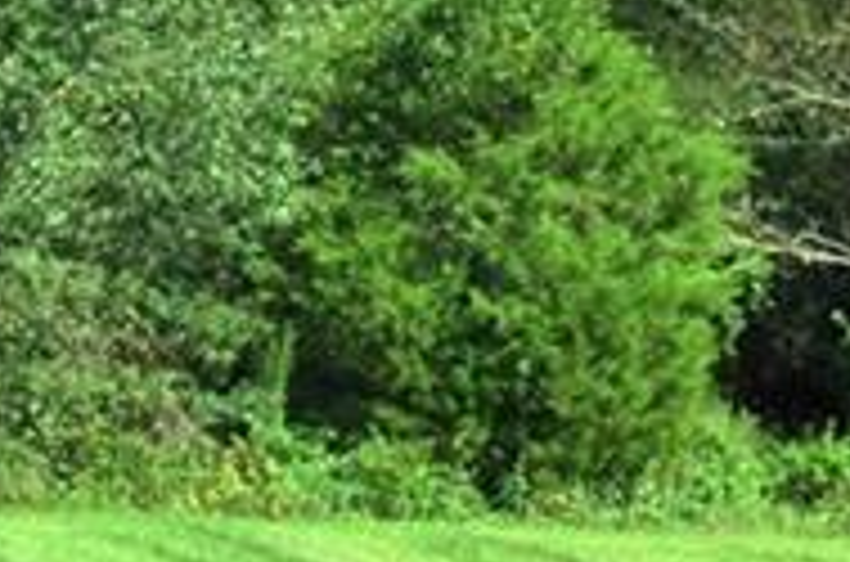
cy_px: 1054
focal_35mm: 236
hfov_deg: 8.7
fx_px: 5551
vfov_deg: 5.7
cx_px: 576
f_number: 11
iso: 1000
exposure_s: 1/500
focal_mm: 29
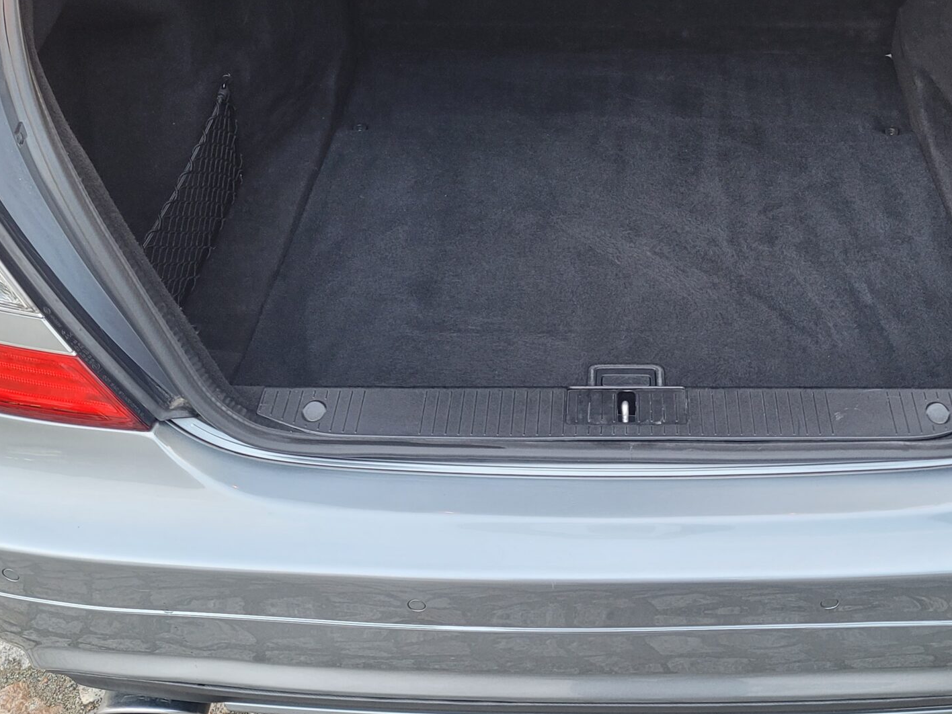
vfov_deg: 30.6
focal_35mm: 47
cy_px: 222
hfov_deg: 40.0
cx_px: 621
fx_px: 1293
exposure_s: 1/100
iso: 125
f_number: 1.8
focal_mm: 5.4
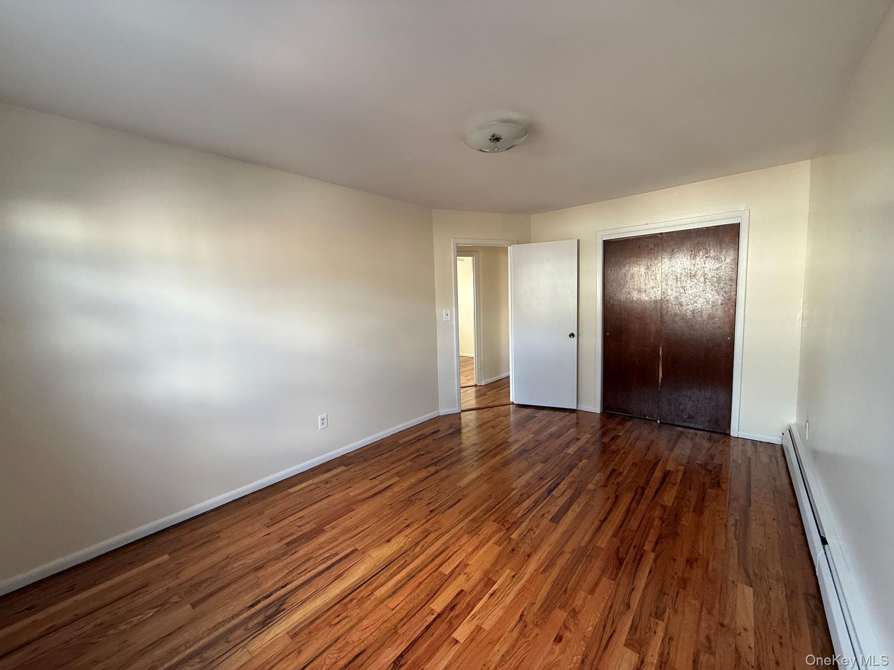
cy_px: 335
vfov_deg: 85.7
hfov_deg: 102.1
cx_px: 447
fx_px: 362
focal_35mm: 14
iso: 250
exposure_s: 1/99
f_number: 2.2
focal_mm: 2.22
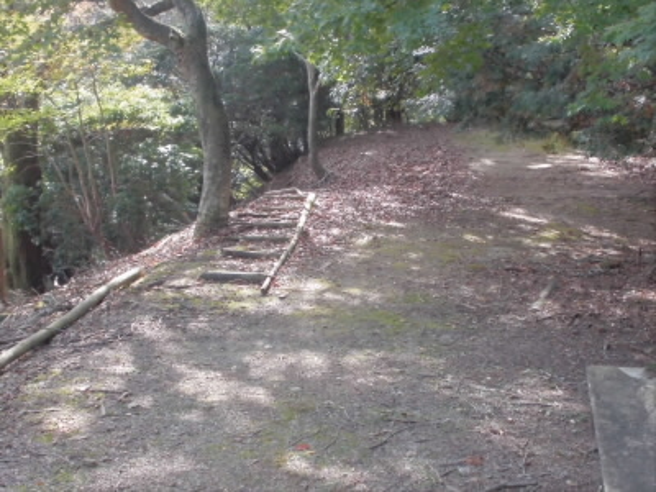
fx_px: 929
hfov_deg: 38.9
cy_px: 246
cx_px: 328
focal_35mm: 49
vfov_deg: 29.7
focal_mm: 8.9
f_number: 4.8
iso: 400
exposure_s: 1/60
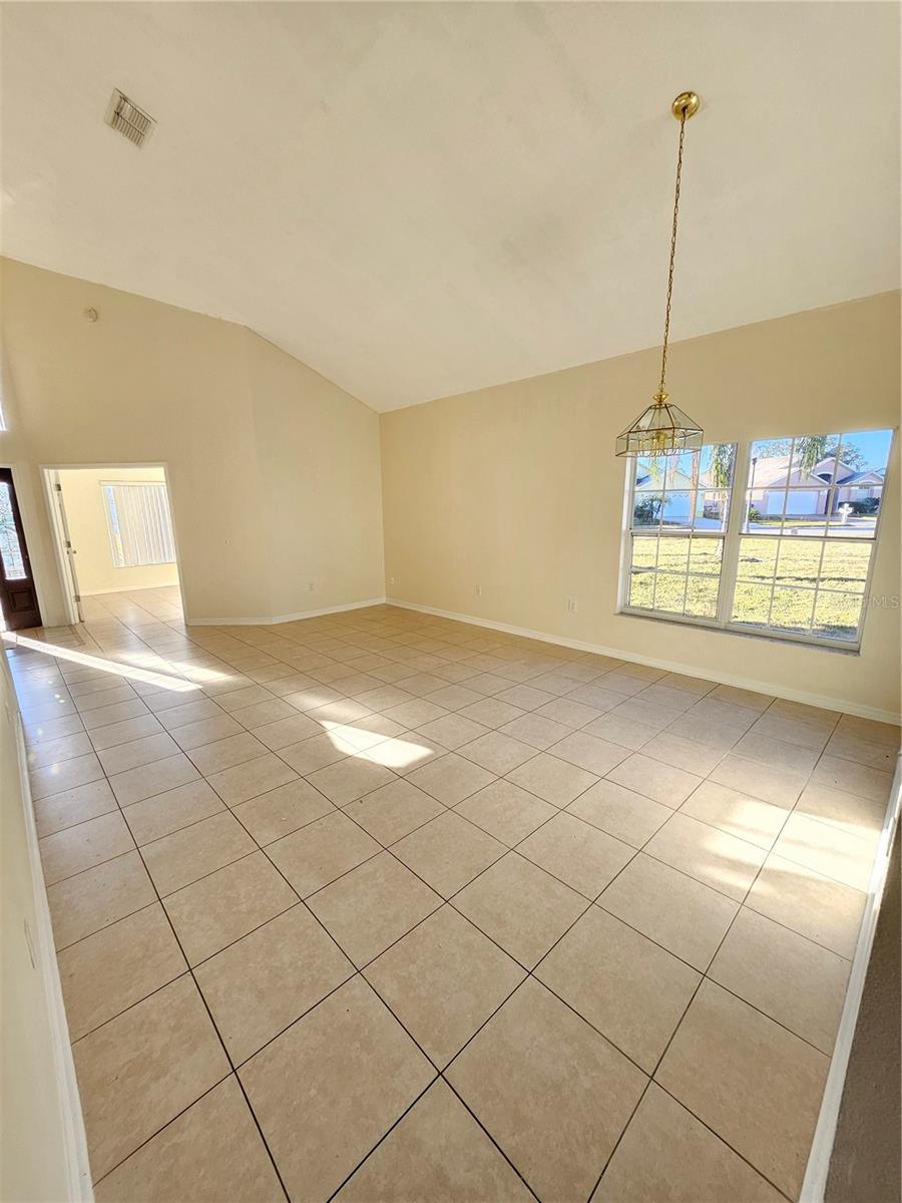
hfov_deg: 89.9
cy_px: 602
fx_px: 452
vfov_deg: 106.2
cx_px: 451
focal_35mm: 13
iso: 64
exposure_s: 1/120
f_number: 2.2
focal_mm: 1.74
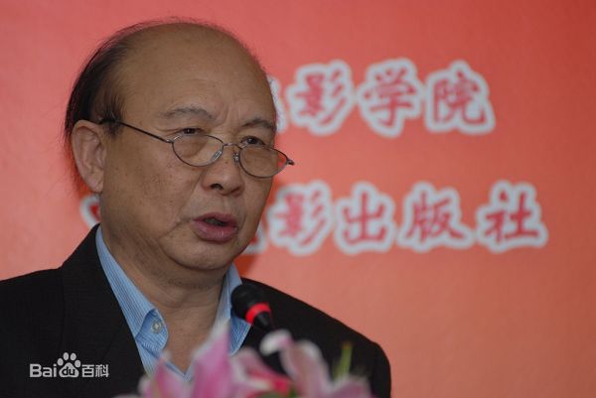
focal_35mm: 300
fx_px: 4970
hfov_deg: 6.9
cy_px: 199
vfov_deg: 4.6
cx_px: 298
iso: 200
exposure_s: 1/200
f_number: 2.8
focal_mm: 200
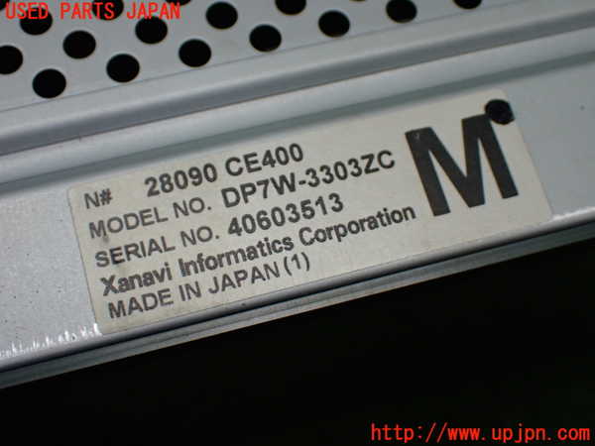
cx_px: 298
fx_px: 928
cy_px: 223
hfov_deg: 35.5
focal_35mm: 54
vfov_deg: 27.0
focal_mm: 9.65
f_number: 3.3
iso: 400
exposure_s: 1/200
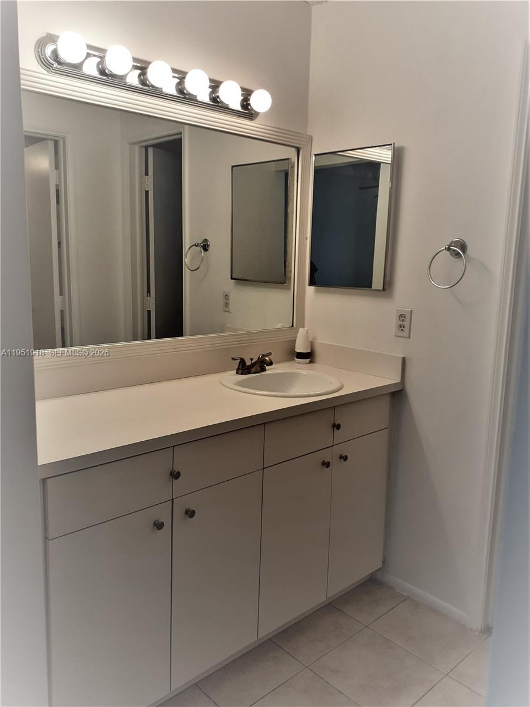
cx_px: 265
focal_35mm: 27
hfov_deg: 51.4
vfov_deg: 65.3
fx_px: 551
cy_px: 354
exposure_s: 1/60
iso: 40
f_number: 1.9
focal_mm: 3.6
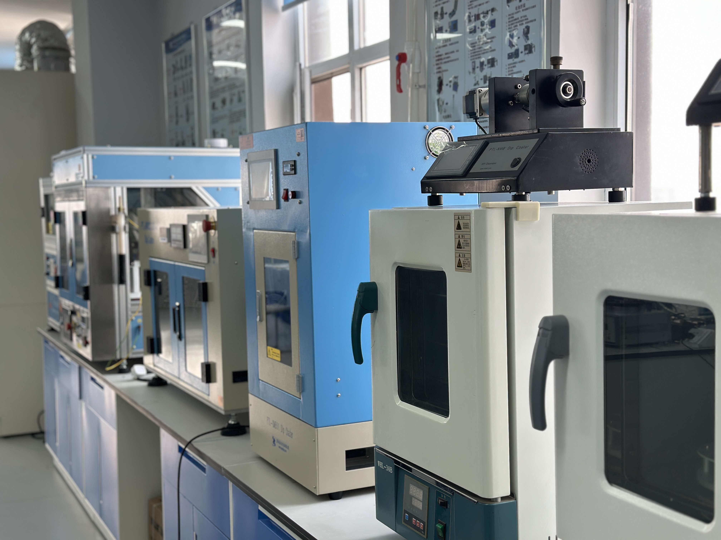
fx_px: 1000
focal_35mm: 48
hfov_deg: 39.7
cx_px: 360
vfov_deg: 30.3
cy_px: 270
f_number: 1.78
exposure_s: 1/193
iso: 80
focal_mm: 6.86
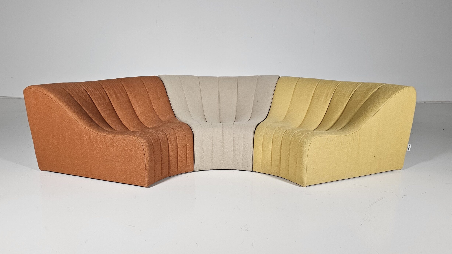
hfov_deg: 71.9
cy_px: 137
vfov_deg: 44.4
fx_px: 312
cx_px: 226
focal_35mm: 26
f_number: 1.7
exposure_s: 1/100
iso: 200
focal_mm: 6.3
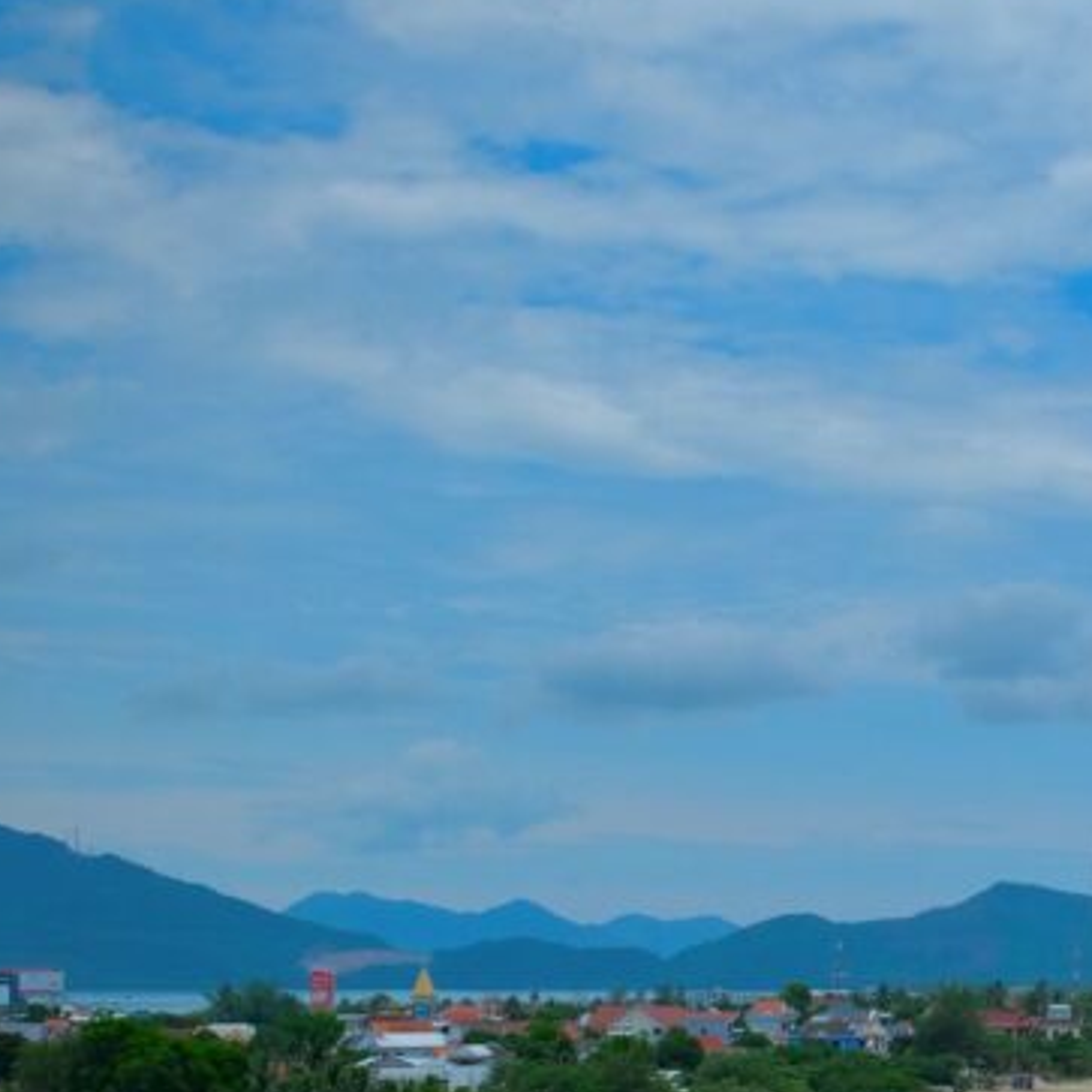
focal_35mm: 72
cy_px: 937
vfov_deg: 23.5
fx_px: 2570
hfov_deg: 22.0
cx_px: 1348
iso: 800
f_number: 9
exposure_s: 1/2200
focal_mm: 20
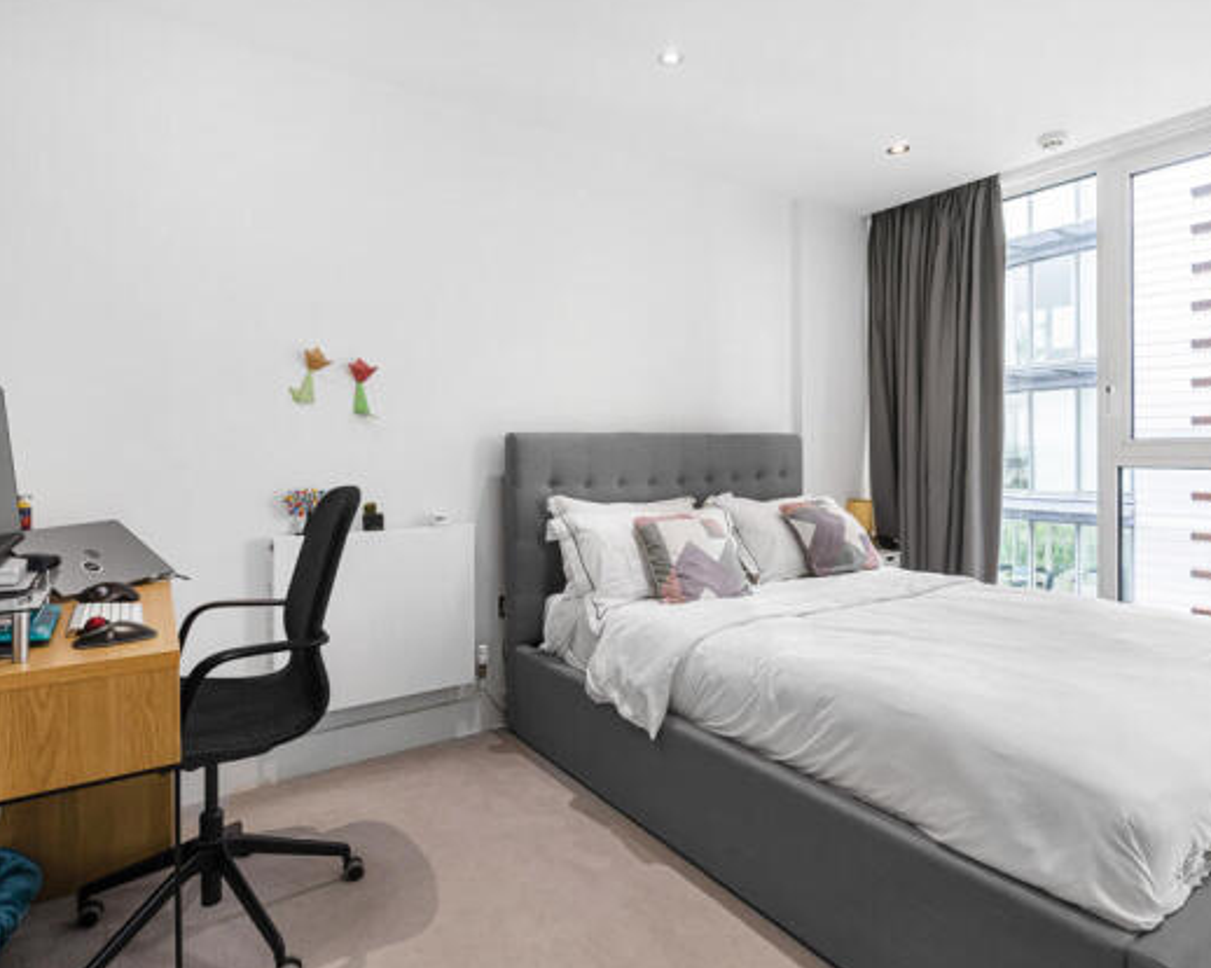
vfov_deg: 70.8
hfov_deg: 83.3
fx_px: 681
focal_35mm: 19
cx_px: 609
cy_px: 495
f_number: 11
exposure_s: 1/8
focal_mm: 16
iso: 400
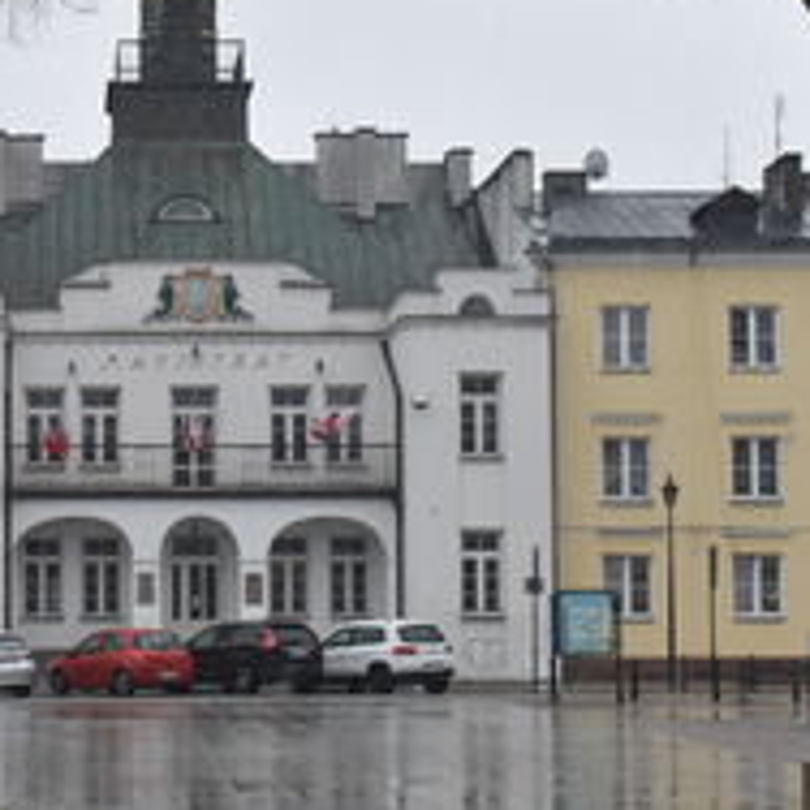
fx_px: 2409
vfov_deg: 19.1
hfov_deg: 18.7
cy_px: 504
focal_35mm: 91
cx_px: 39
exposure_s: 1/250
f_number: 8
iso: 400
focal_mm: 32
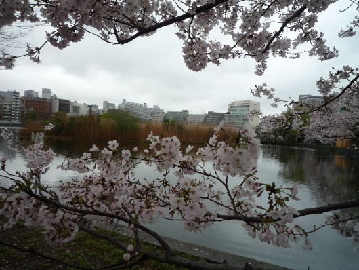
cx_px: 180
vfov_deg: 54.9
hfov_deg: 69.4
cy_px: 135
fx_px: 259
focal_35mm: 25
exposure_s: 1/400
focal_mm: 4.4
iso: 100
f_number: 2.8
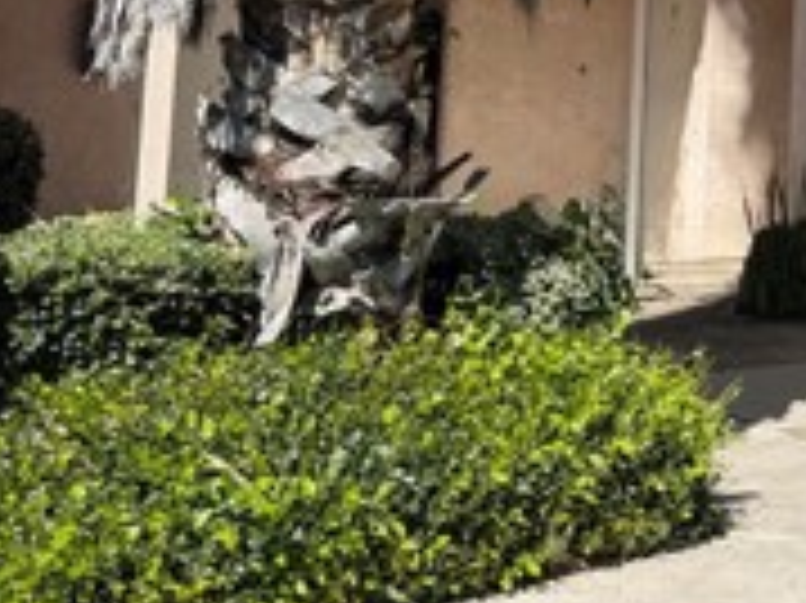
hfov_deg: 20.8
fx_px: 2001
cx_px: 1031
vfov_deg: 16.5
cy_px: -117
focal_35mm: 86
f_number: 1.78
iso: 80
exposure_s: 1/2907
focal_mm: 6.76
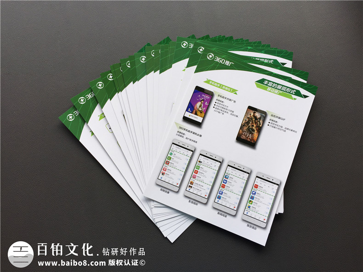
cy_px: 136
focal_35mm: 29
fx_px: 304
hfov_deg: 61.7
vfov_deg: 48.2
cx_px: 182
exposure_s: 1/119
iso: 32
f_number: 2.2
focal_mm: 4.15
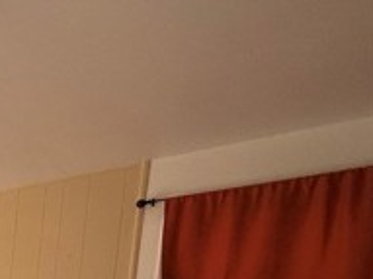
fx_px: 506
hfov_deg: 25.0
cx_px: -242
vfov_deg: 24.7
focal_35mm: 47
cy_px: 406
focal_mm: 2.22
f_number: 2.2
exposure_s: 1/123
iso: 64
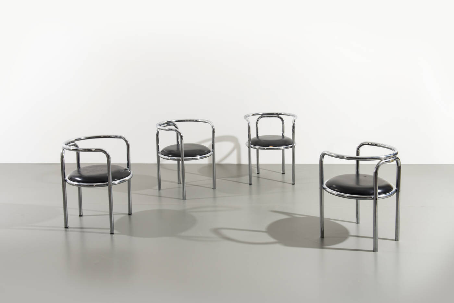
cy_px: 152
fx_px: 479
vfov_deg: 35.1
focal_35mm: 38
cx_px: 227
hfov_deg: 50.7
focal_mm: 38
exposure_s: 1/200
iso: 100
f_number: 14
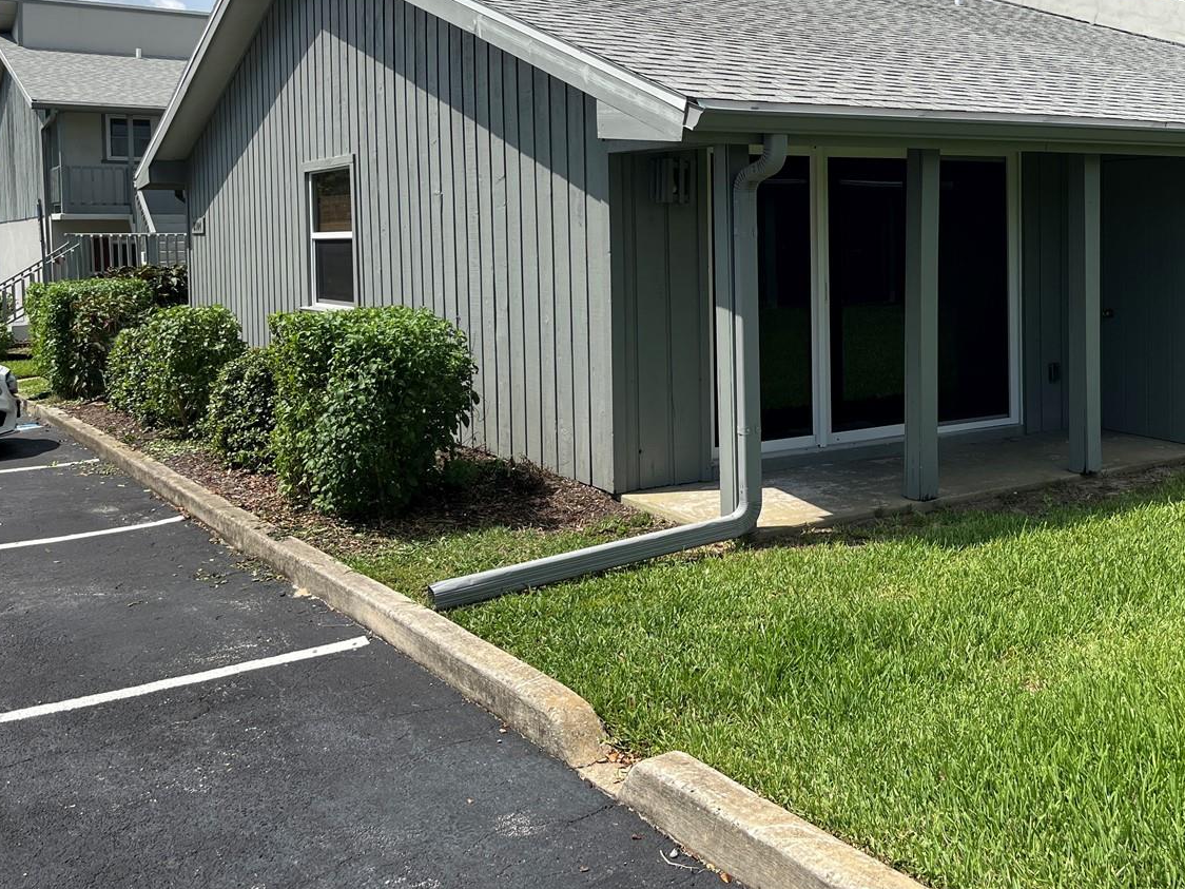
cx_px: 732
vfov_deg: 38.3
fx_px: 1267
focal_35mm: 37
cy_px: 299
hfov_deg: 49.7
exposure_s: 1/3876
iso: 50
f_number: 1.6
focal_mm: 5.1
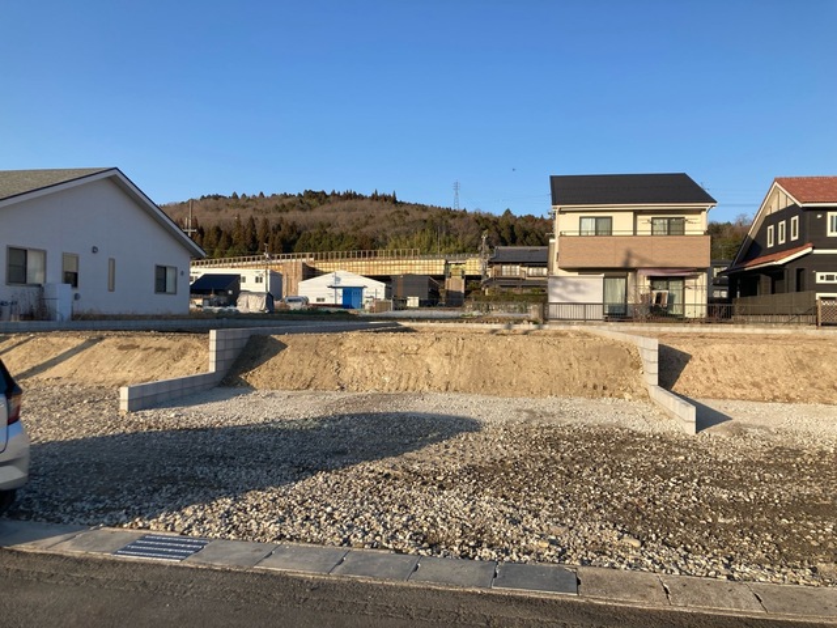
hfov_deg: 63.4
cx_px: 418
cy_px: 314
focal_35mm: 28
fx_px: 677
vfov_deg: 49.7
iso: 20
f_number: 1.8
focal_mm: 3.99
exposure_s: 1/1215
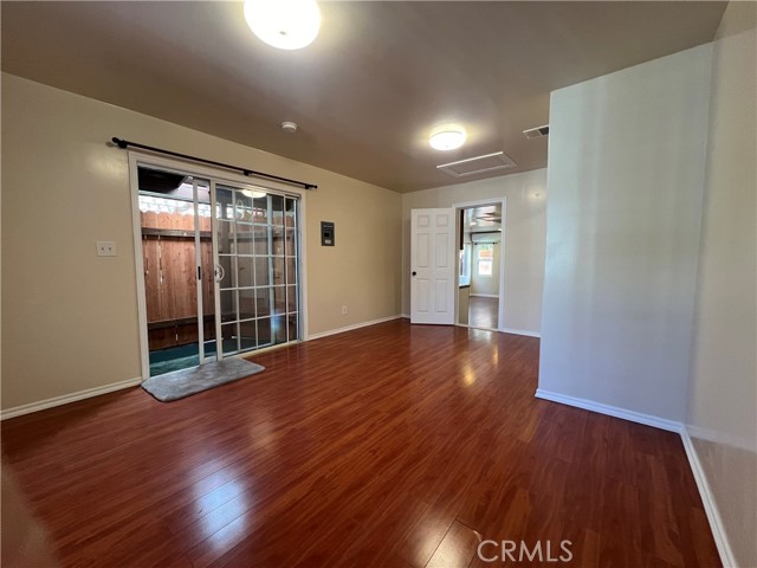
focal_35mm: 13
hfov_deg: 106.2
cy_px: 284
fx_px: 284
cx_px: 378
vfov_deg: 89.9
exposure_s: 1/60
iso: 200
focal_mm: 1.57
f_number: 1.8
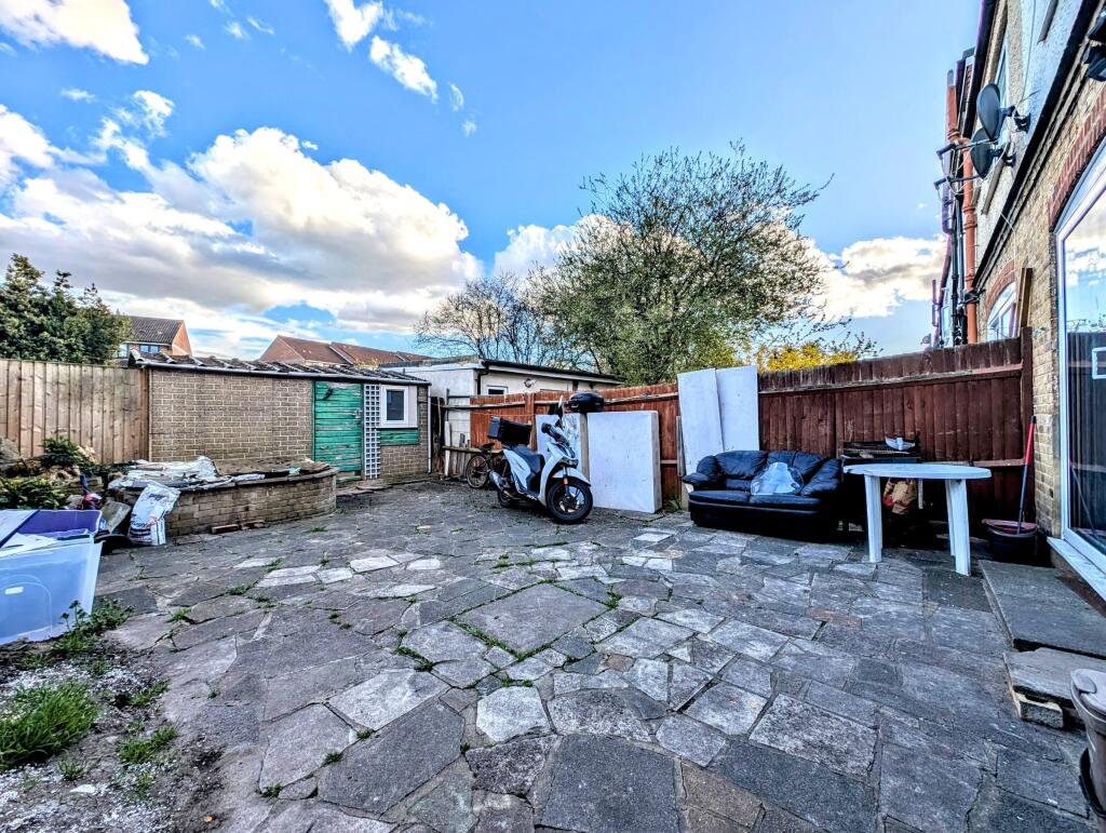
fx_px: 384
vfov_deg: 94.6
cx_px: 553
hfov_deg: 110.5
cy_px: 416
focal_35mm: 12
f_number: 1.95
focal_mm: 2.23
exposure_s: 1/1733
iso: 37
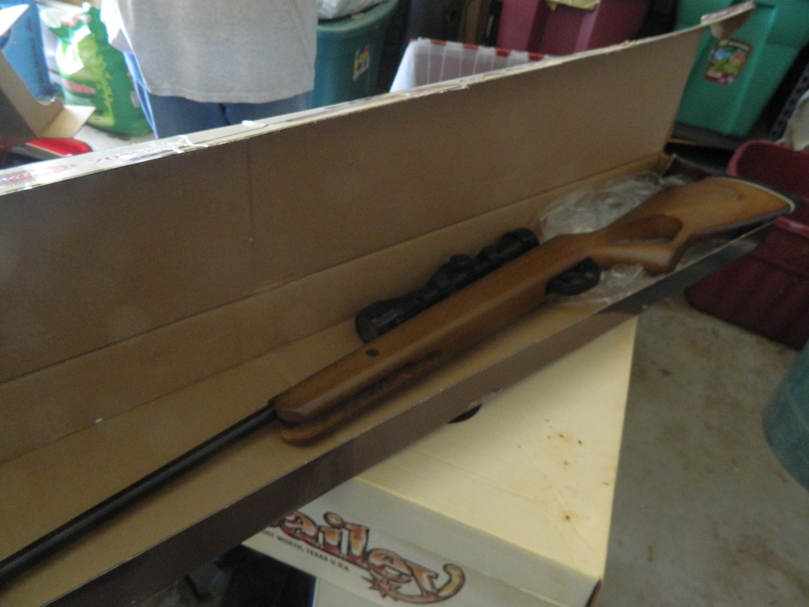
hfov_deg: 69.4
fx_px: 584
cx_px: 404
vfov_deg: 54.9
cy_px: 304
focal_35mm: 25
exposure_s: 1/20
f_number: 3.1
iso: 400
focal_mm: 4.5
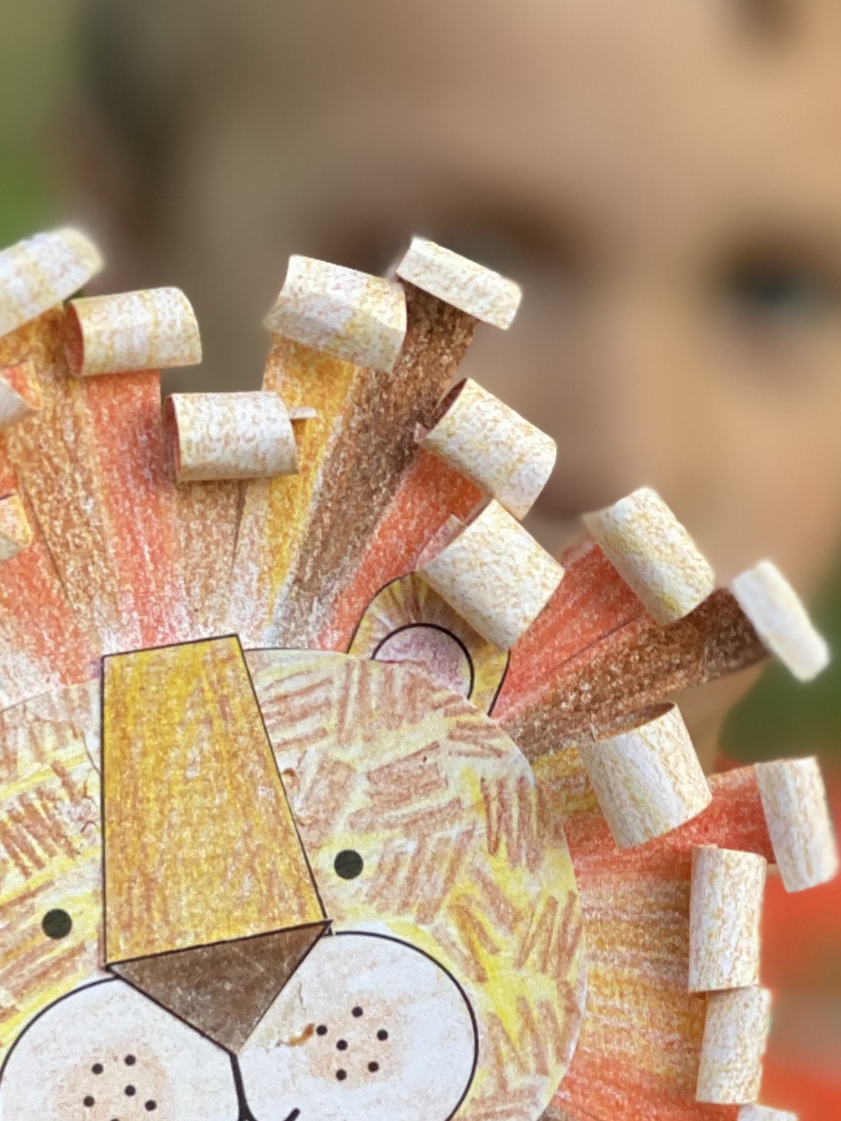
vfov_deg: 13.9
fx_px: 4471
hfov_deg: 10.7
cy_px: 1308
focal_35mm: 138
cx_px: 498
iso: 64
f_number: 2
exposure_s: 1/122
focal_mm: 6
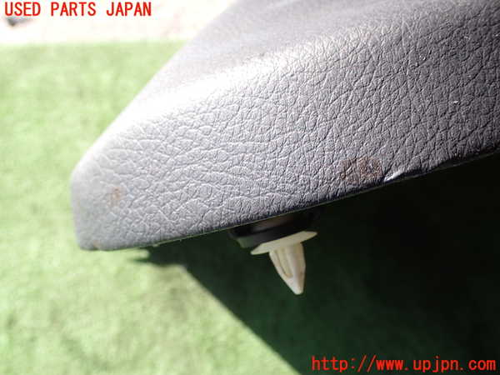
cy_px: 188
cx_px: 250
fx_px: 592
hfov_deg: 45.8
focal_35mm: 41
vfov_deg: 35.1
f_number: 4
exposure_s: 1/100
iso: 100
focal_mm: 7.31
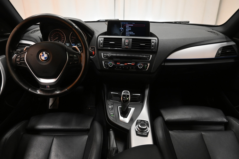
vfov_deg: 53.1
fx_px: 159
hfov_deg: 73.7
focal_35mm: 24
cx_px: 120
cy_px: 80
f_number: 4
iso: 1600
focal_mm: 16
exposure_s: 1/60
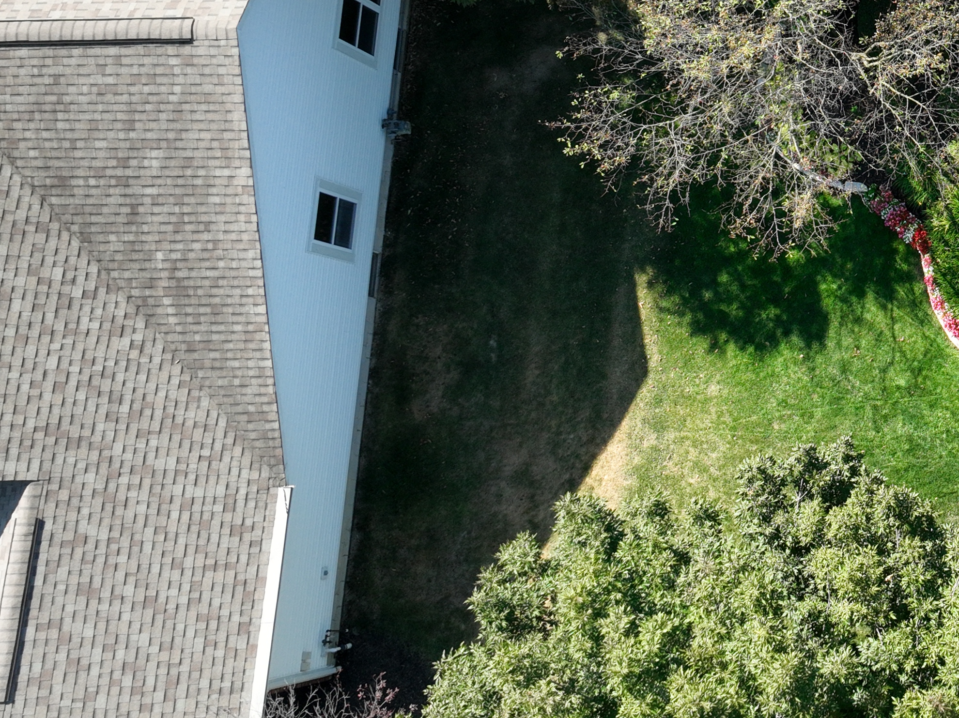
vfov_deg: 21.8
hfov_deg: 26.5
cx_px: 1180
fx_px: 1772
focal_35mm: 64
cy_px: -57
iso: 100
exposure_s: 1/120
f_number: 6.3
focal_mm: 12.29
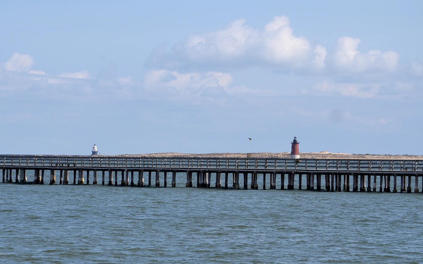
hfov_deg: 12.1
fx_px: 1994
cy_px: 154
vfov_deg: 7.6
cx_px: 173
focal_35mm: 173
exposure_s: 1/500
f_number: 5.6
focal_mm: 78
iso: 100
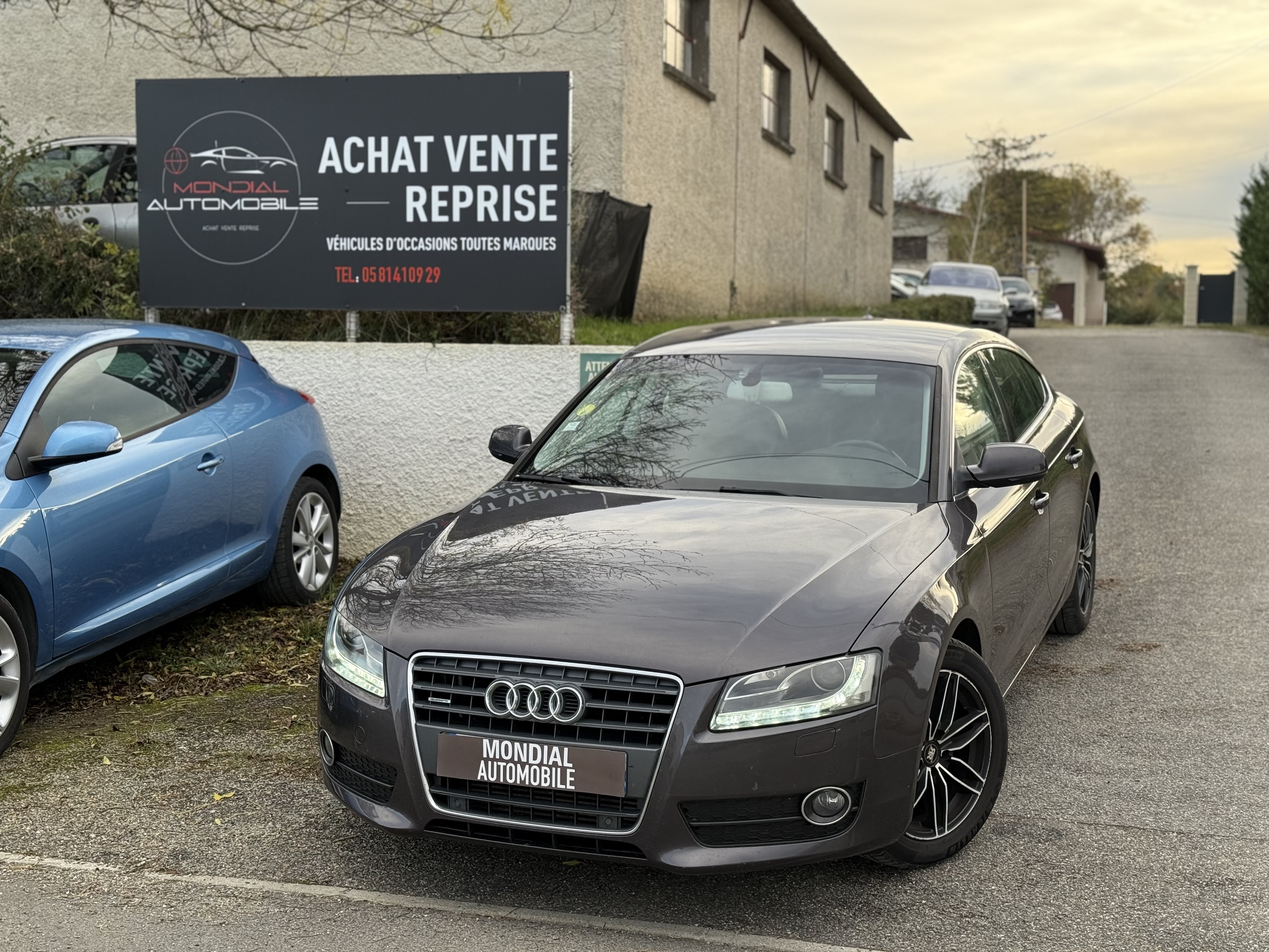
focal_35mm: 48
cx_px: 634
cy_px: 476
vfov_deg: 30.3
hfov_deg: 39.7
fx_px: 1760
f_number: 1.78
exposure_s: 1/513
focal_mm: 6.76
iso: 80
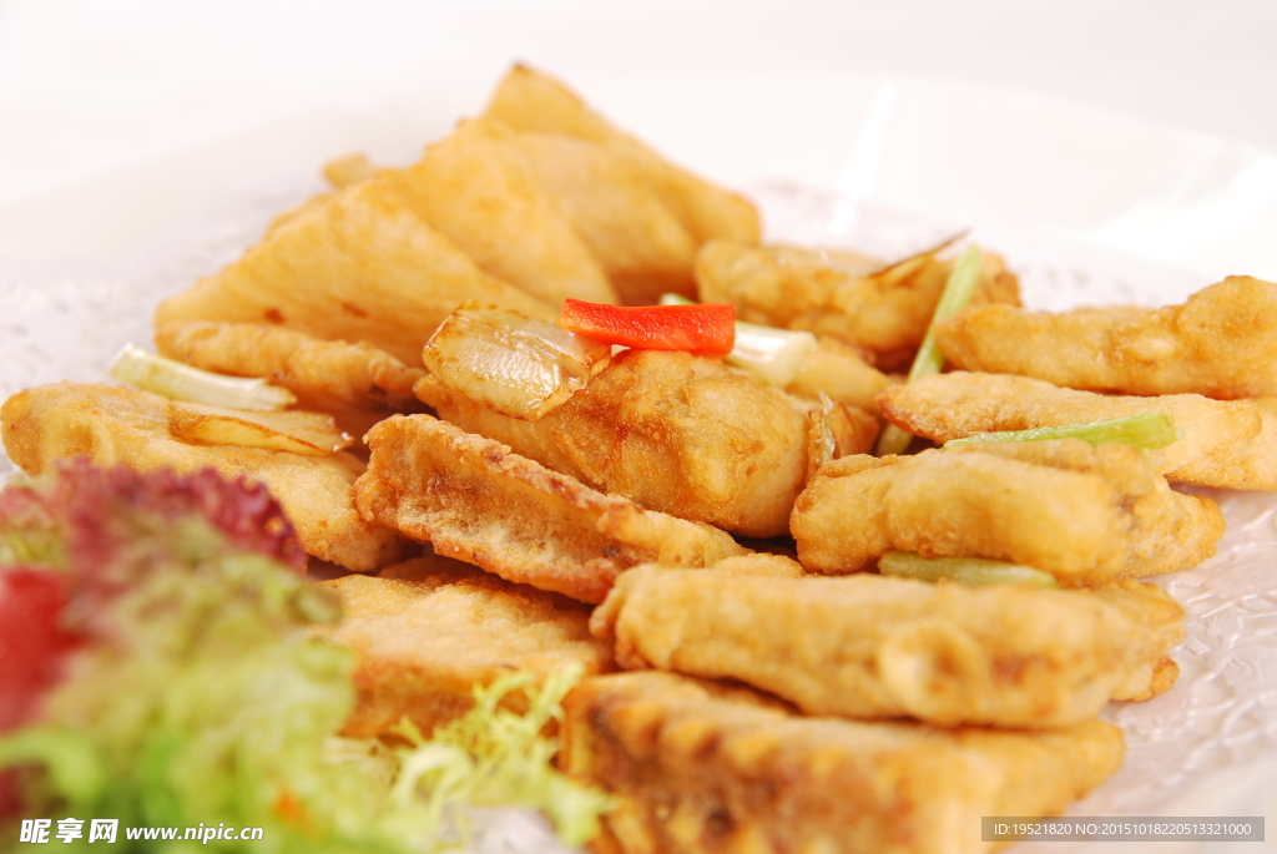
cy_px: 427
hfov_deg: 27.0
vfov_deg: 18.2
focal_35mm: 75
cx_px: 638
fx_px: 2663
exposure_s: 1/100
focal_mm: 50
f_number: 5
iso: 100
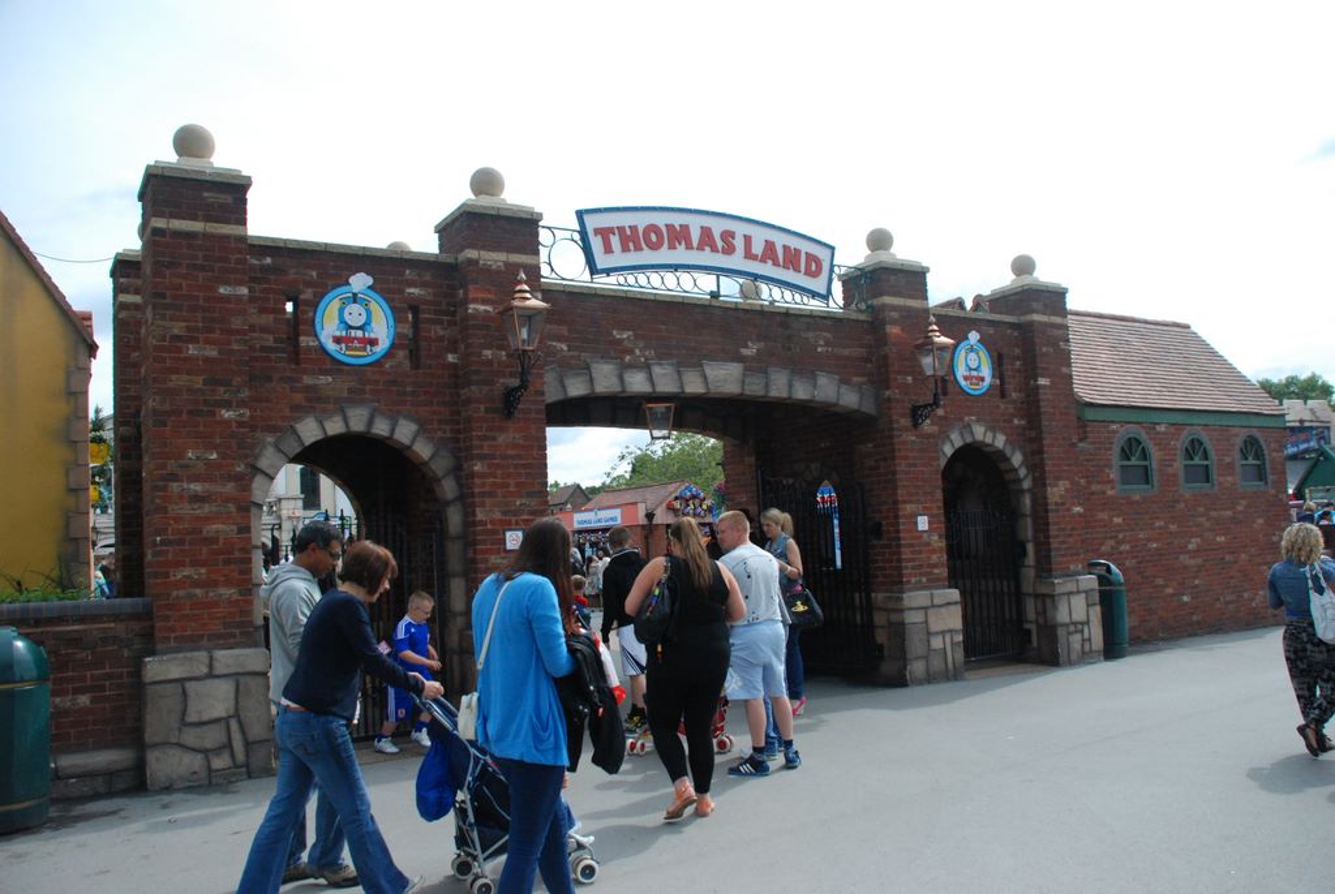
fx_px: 1114
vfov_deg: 43.7
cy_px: 447
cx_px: 668
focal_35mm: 30
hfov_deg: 61.9
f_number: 4.5
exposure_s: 1/4000
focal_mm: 20
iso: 800
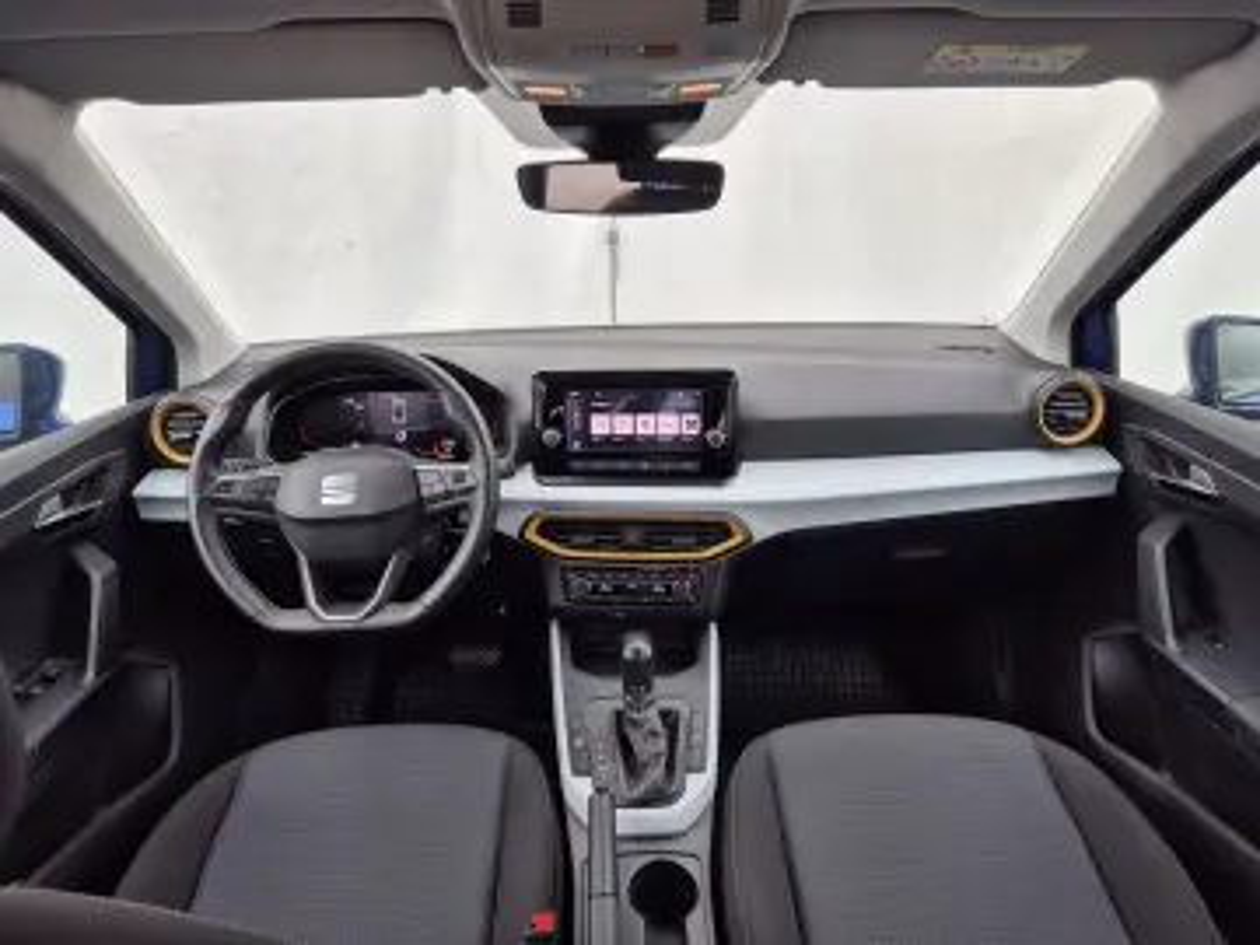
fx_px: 837
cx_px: 630
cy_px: 472
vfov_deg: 58.9
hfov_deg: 73.9
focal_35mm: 23
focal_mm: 5.4
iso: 25
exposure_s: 1/166
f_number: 1.8
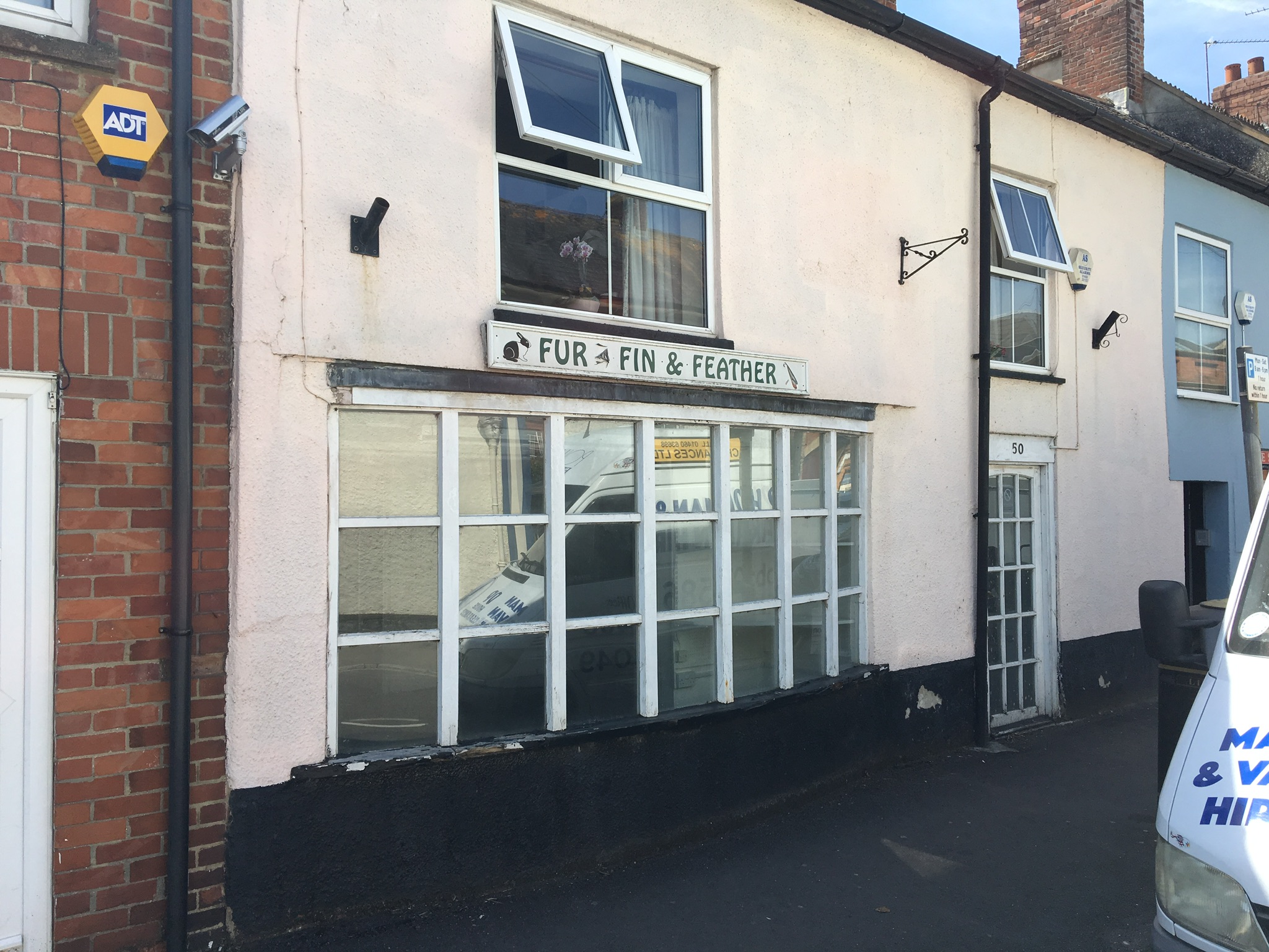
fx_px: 1063
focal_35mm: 29
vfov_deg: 48.2
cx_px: 634
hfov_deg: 61.7
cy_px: 476
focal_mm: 4.15
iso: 25
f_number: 2.2
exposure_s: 1/761
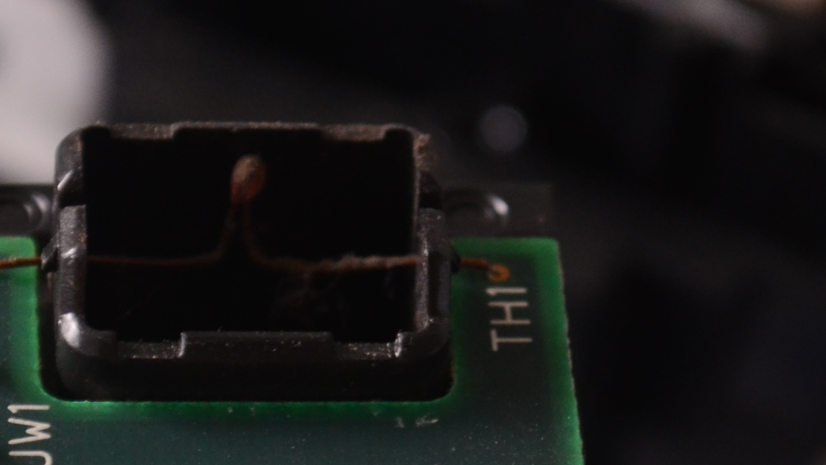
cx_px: 239
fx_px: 5553
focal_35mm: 254
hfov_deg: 8.5
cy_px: 448
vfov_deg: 4.8
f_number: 5.6
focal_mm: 55
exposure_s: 1/25
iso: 800
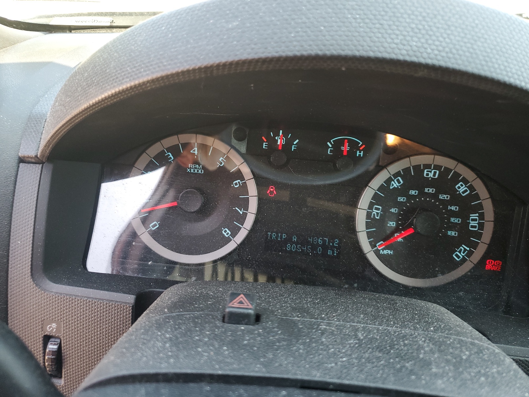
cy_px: 198
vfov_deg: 53.1
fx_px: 397
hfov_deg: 67.3
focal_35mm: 26
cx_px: 264
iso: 87
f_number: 1.5
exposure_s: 1/120
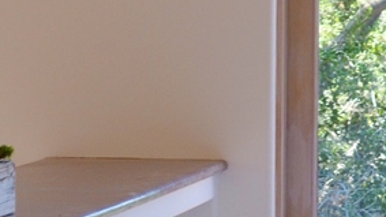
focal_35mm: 277
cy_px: 203
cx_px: 160
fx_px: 2834
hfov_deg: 7.8
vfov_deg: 4.4
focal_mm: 46
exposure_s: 1/125
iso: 400
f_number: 5.6
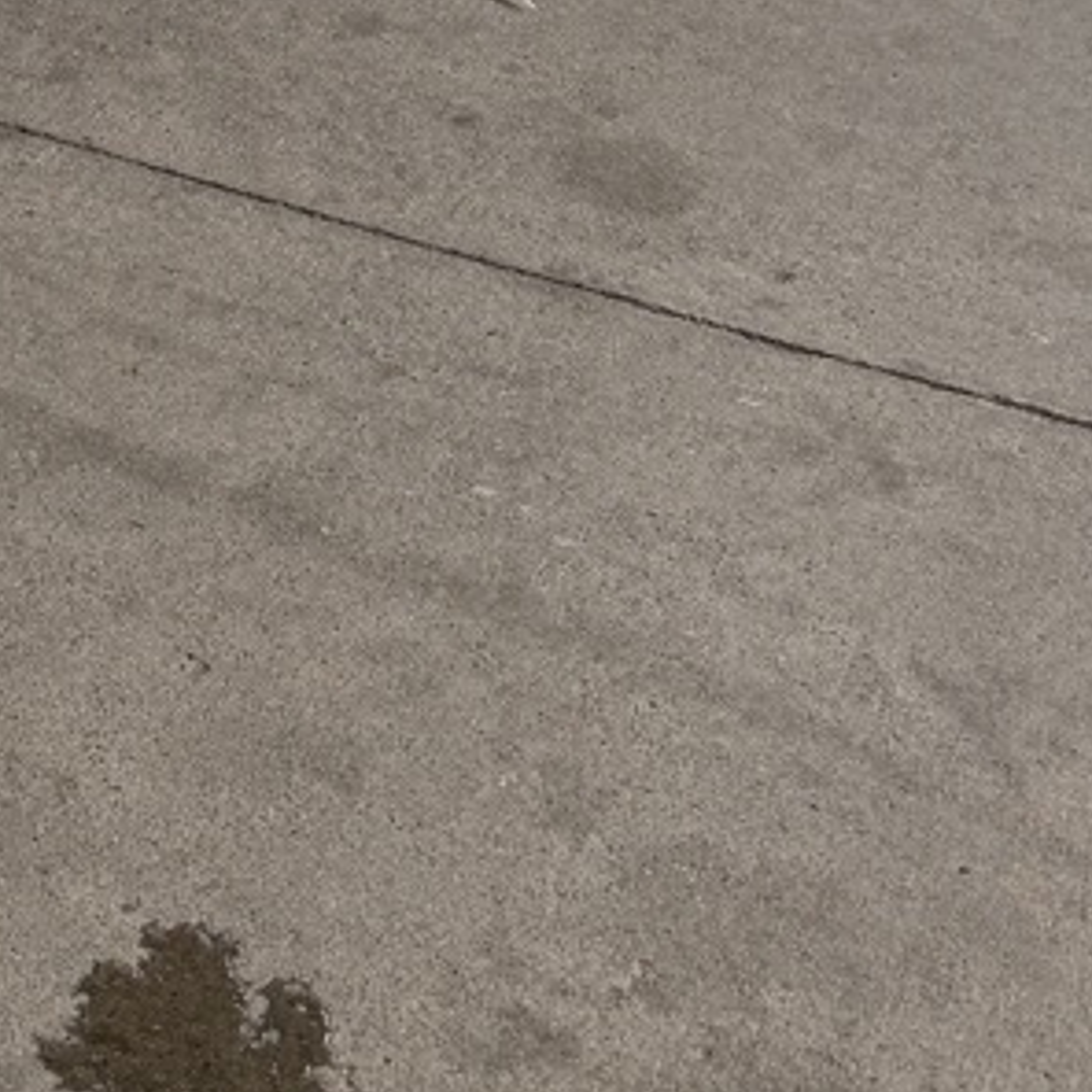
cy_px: -775
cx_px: -240
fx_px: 3069
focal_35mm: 86
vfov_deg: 17.1
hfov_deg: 19.0
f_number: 1.78
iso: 100
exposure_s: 1/1075
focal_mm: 6.76
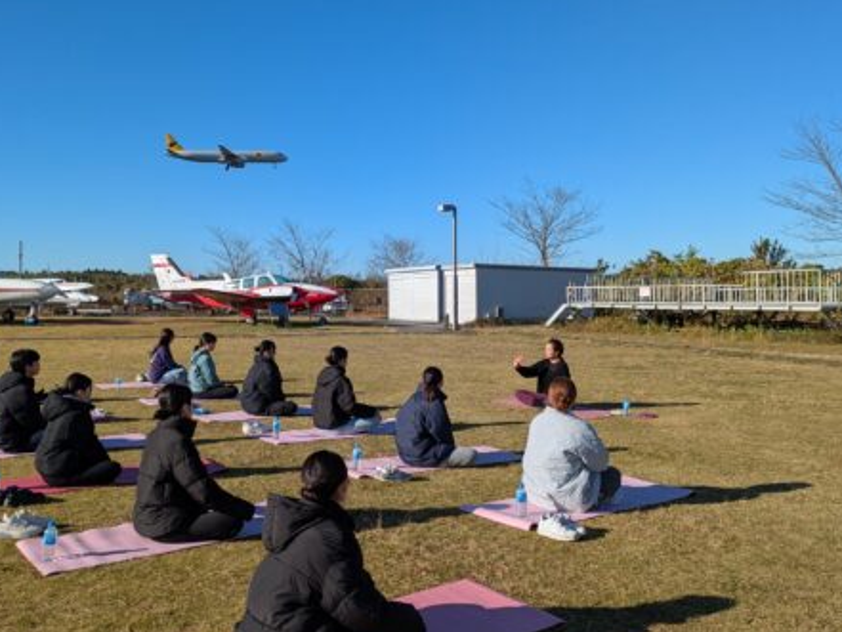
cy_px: 288
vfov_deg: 41.8
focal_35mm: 34
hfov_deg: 53.8
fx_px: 827
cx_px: 376
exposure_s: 1/2959
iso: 42
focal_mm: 5.43
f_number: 1.89
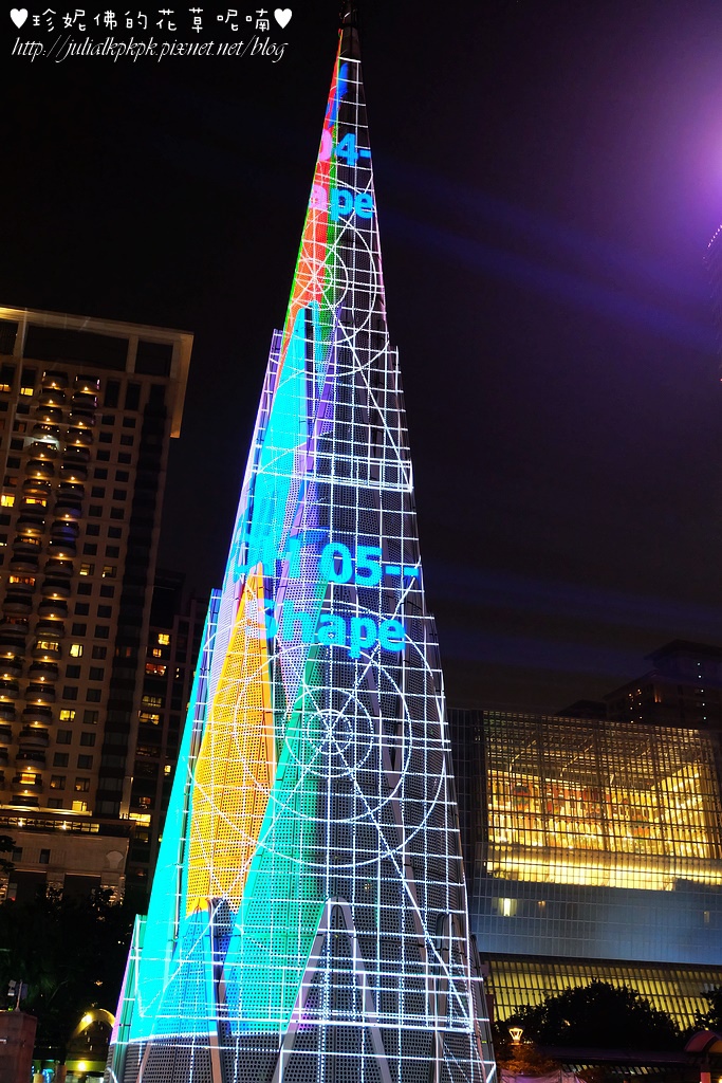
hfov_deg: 33.4
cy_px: 542
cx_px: 361
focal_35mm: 40
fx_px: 1203
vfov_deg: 48.5
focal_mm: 26.9
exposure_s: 1/8
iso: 3200
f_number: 4.5
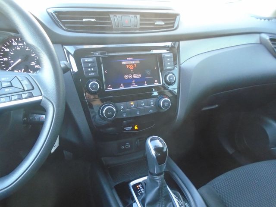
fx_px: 207
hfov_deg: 67.3
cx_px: 138
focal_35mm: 26
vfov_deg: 53.1
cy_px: 104
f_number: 3.2
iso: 400
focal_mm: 4.6
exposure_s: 1/13
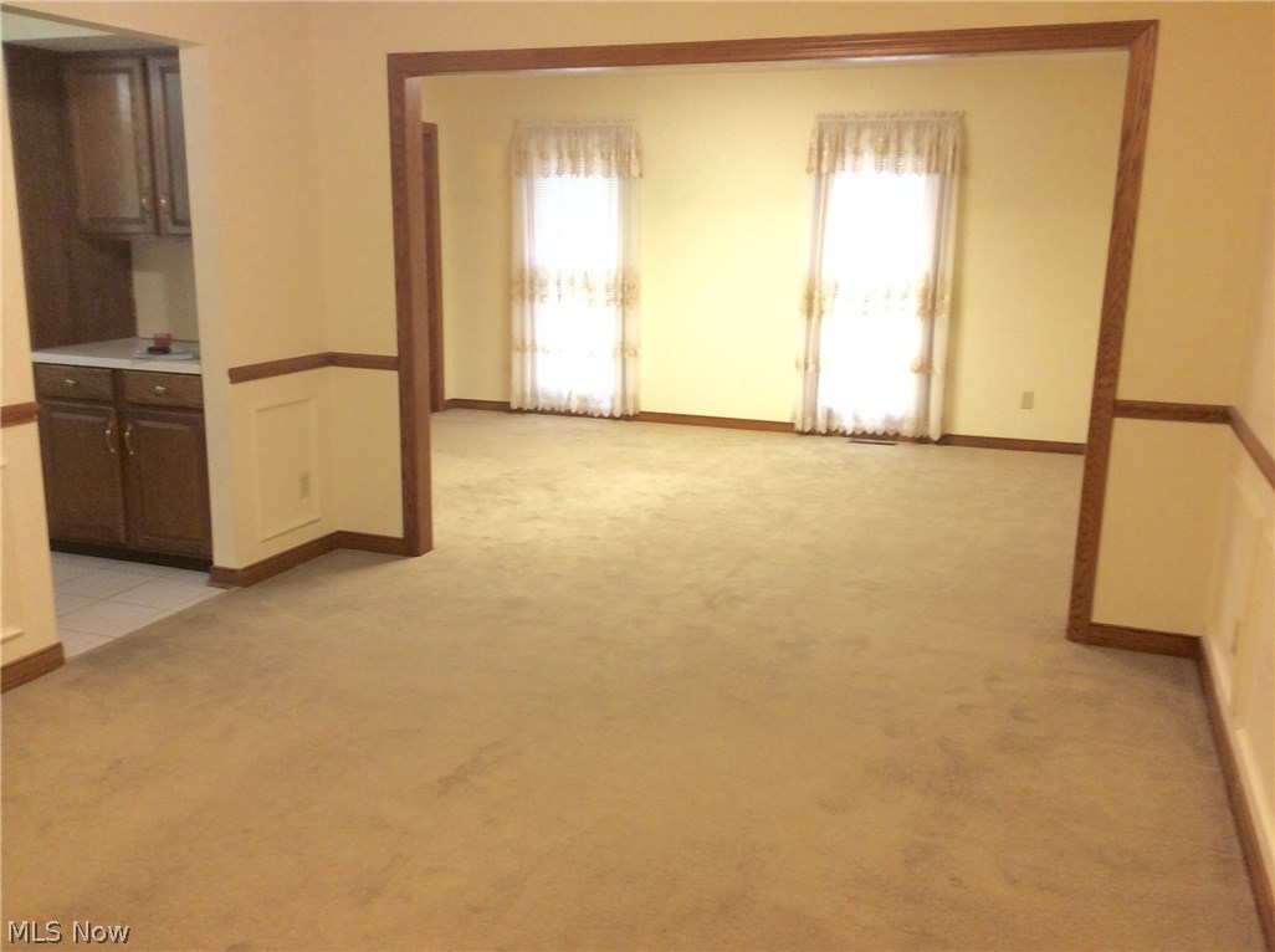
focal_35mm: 32
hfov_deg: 56.9
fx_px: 1177
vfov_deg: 44.0
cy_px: 476
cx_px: 638
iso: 50
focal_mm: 3.3
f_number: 2.4
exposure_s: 1/24
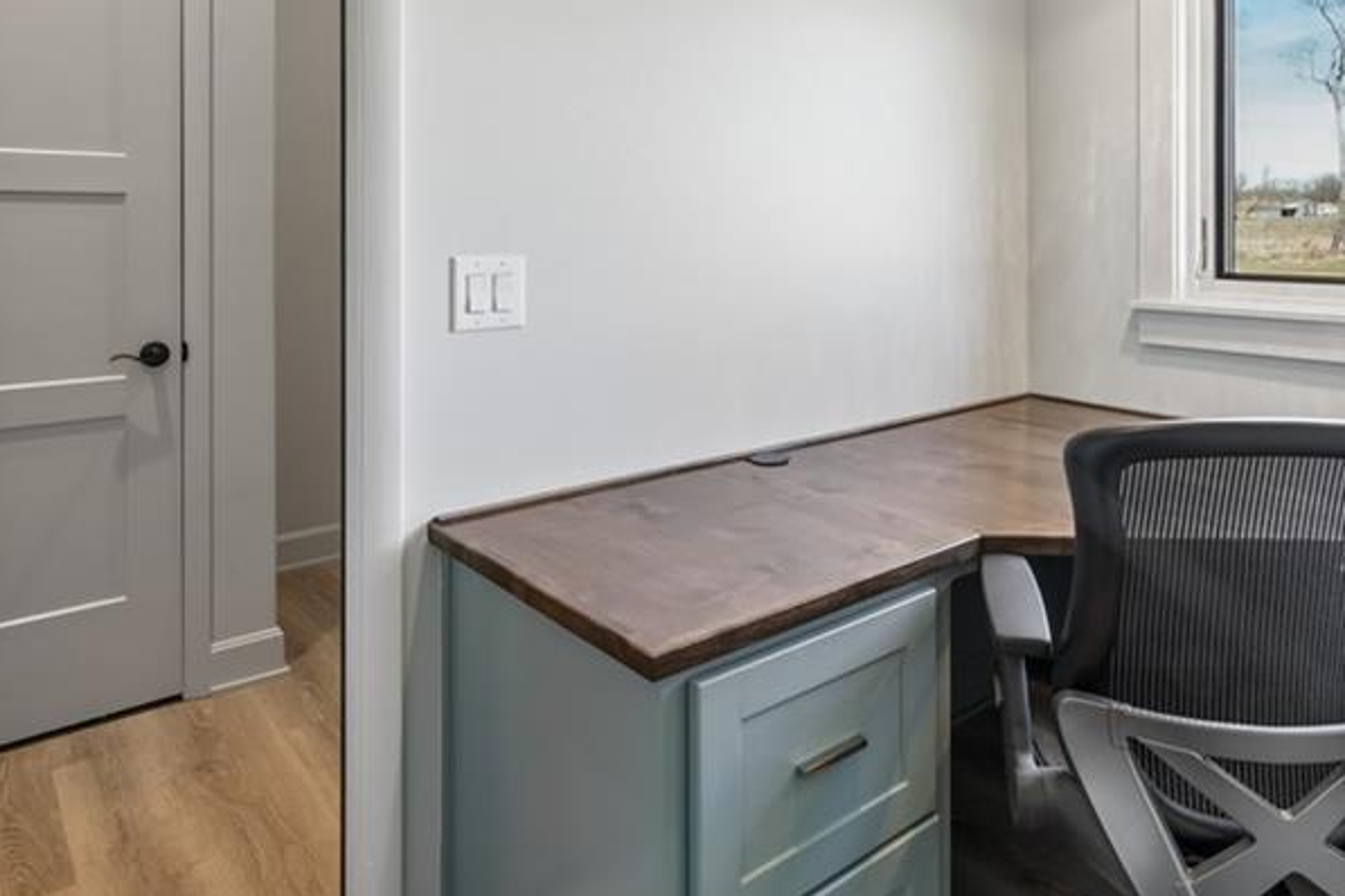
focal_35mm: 25
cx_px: 807
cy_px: 243
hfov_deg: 70.0
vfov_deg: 49.0
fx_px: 948
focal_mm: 14.8
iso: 400
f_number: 13
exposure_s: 1/10
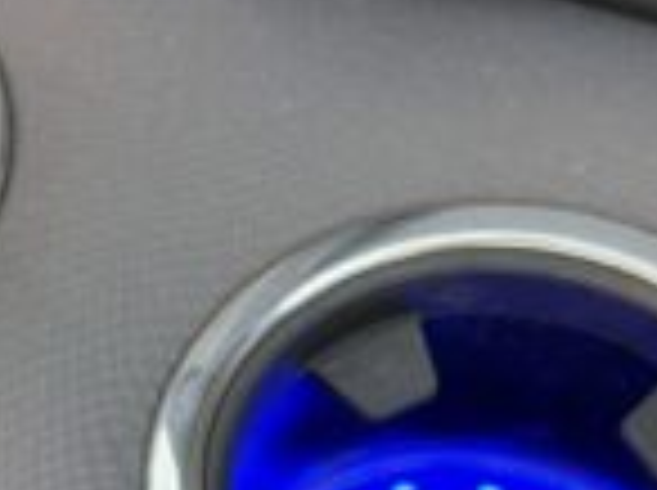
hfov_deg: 20.1
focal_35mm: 95
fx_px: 1800
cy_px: 503
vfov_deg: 15.2
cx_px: 20
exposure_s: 1/315
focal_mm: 5.96
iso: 50
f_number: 1.6
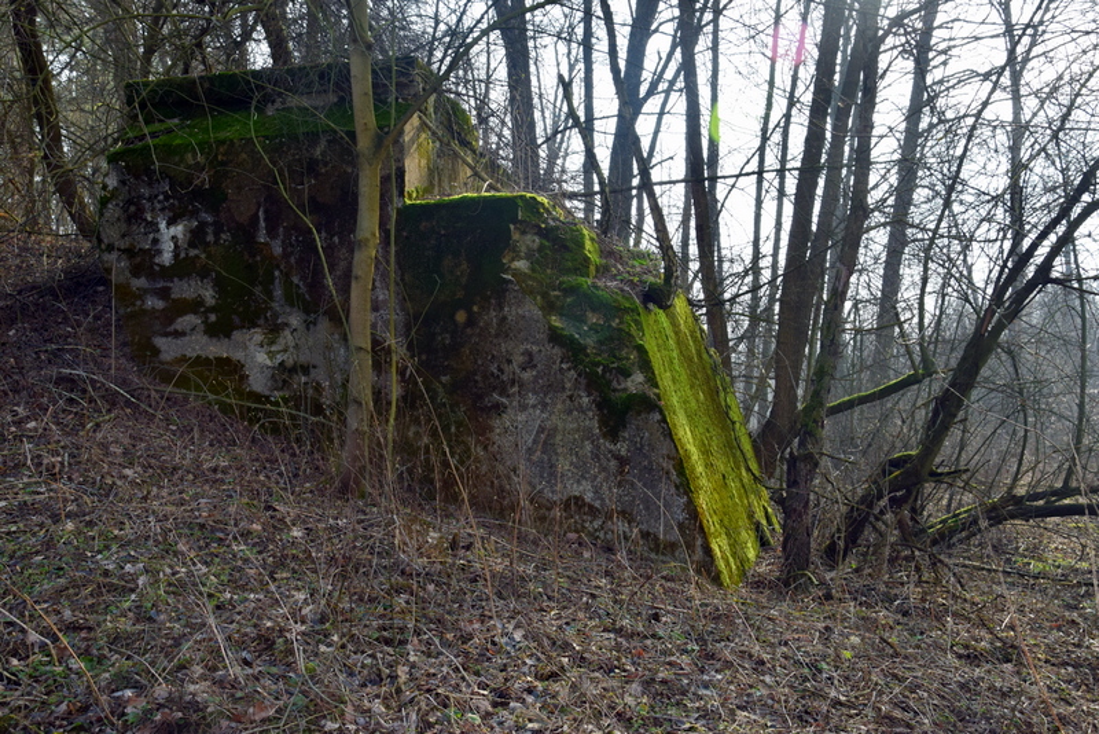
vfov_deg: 29.9
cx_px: 550
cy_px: 367
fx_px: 1374
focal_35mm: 45
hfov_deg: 43.6
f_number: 9
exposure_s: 1/100
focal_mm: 30
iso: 400
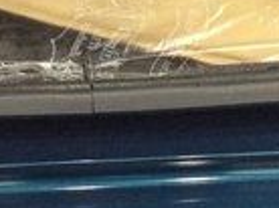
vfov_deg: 9.8
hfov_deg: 13.3
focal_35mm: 148
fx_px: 1191
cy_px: -77
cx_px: 93
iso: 200
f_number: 2.4
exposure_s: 1/24
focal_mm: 3.3
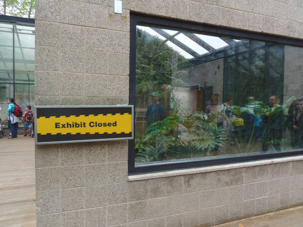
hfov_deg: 71.6
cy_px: 114
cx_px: 152
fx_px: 210
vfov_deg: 56.8
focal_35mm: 24
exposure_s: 1/100
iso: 64
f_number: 2.9
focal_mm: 4.3
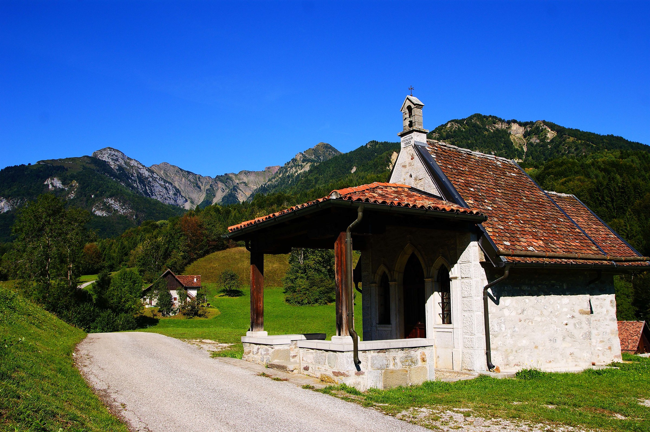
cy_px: 216
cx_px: 325
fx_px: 541
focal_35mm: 30
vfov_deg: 43.6
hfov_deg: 62.0
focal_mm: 20
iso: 100
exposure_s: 1/320
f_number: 7.1
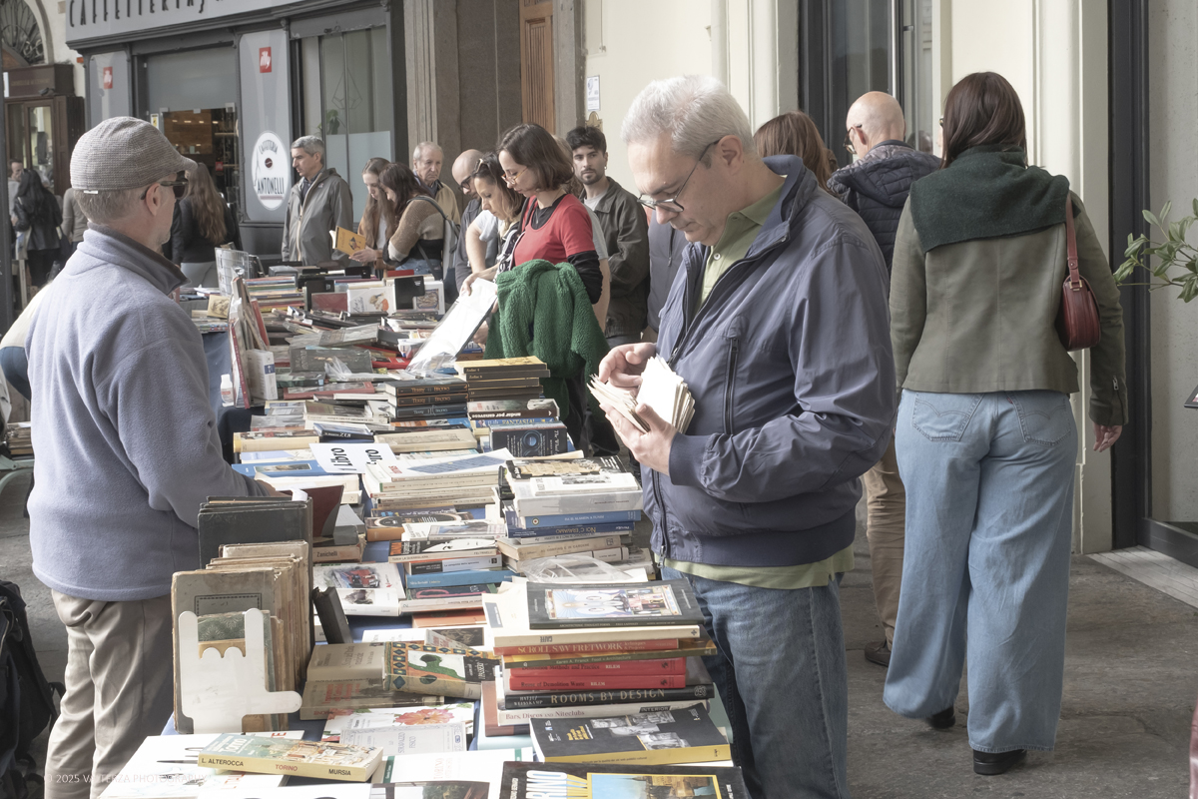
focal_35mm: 41
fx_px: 1364
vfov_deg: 32.6
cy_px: 400
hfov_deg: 47.4
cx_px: 599
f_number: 8
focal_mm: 27.5
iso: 640
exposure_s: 1/125
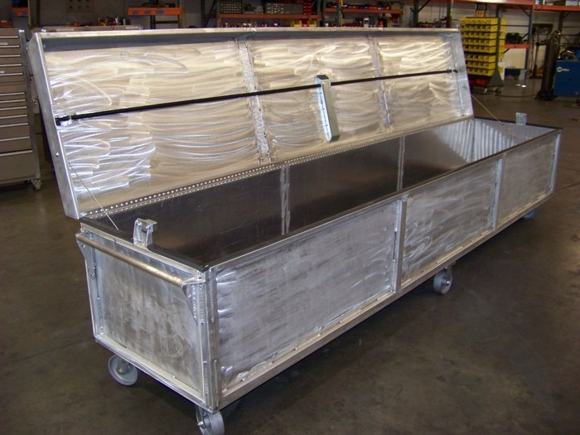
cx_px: 290
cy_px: 218
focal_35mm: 36
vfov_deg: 39.7
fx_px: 603
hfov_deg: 51.4
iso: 200
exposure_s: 1/30
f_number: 2.8
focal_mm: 5.85
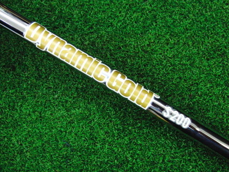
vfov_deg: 38.7
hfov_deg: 50.1
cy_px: 86
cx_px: 114
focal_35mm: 37
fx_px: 245
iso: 3200
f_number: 3.6
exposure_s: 1/320
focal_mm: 6.42
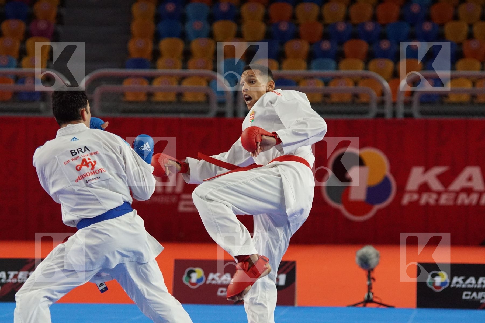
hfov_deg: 10.2
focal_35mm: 202
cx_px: 242
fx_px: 2728
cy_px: 162
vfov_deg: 6.8
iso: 3200
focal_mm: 135
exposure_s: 1/2000
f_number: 2.8
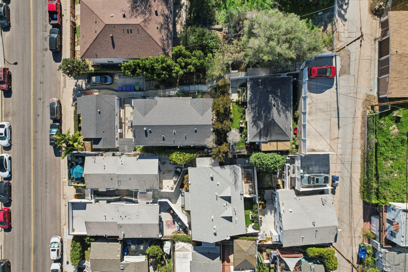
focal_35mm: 22
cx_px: 204
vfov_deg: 57.2
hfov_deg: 78.6
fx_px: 249
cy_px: 136
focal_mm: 8.4
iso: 120
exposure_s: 1/1250
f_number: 2.8
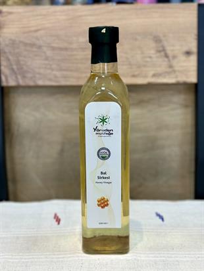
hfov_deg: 30.3
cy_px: 136
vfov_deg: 39.6
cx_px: 102
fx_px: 377
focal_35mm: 48
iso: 80
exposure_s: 1/100
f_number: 1.78
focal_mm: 6.86
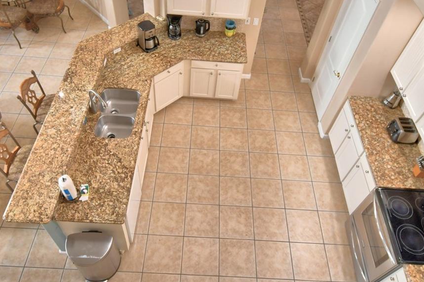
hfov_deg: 65.5
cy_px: 112
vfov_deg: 46.1
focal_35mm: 28
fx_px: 330
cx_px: 213
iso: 450
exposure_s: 1/30
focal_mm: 10
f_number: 4.5
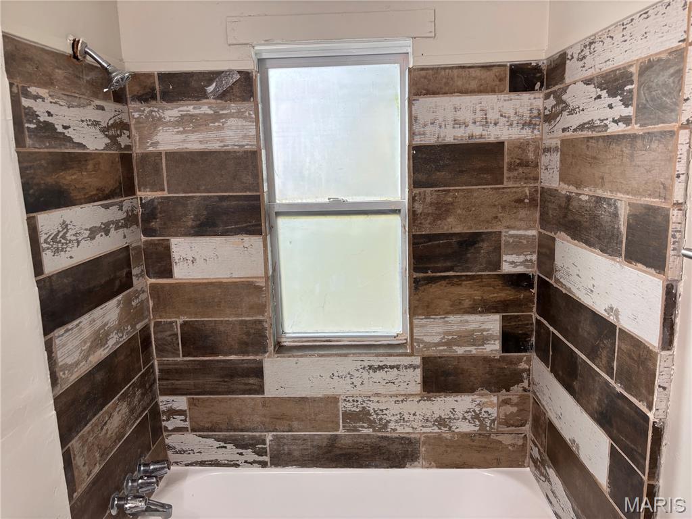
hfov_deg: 67.3
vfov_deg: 53.1
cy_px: 260
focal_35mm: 26
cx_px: 346
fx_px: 520
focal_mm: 5.96
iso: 80
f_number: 1.6
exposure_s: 1/60
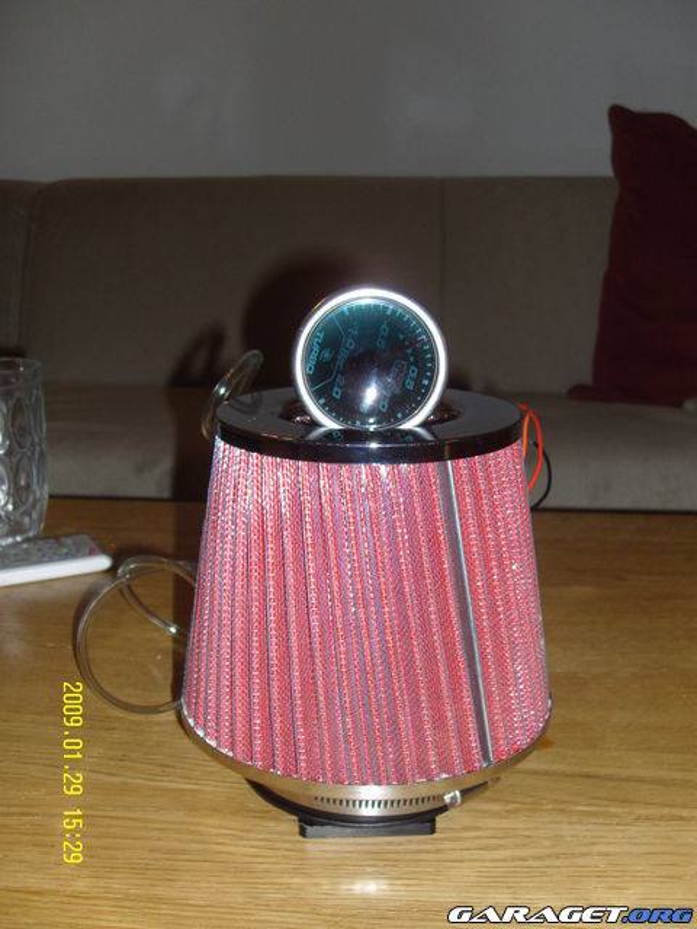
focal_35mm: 37
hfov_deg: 38.7
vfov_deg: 50.1
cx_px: 348
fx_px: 993
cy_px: 464
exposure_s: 1/40
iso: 80
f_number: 2.8
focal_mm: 6.2
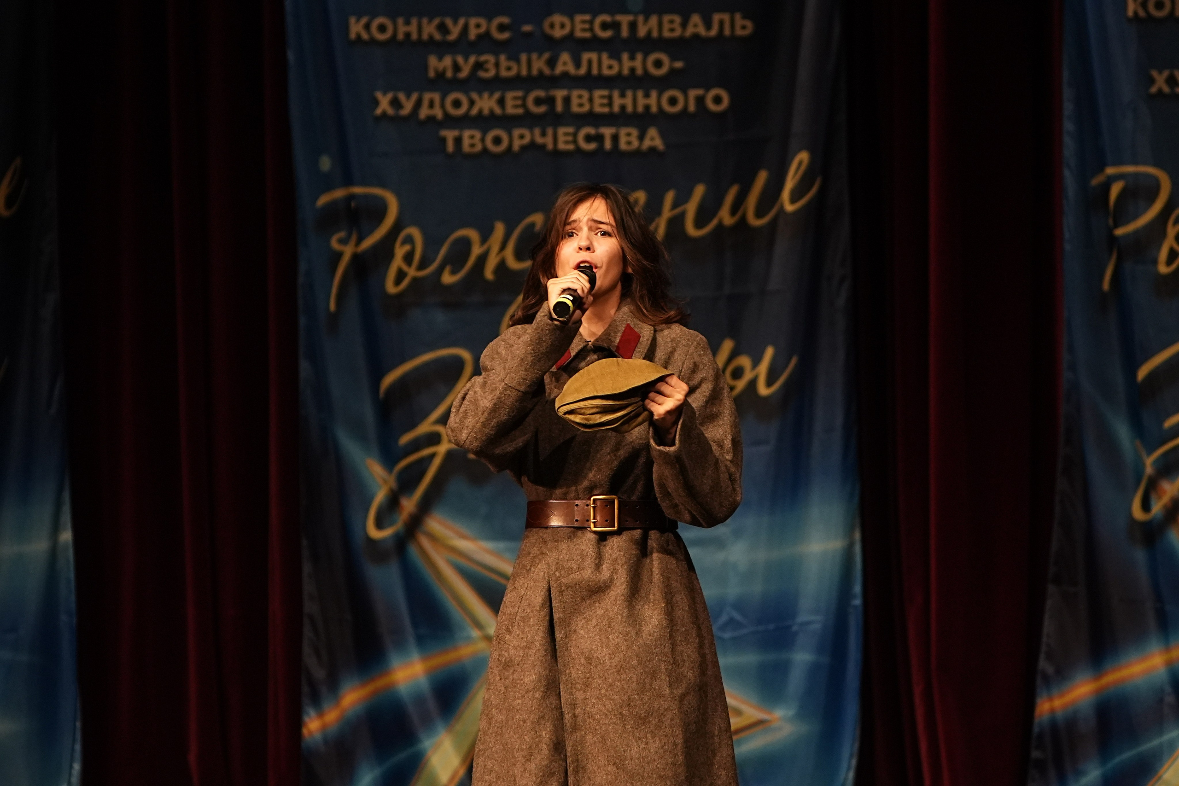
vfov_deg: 4.6
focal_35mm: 300
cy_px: 393
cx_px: 590
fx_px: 9825
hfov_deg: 6.9
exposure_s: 1/400
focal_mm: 200
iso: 2000
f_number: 3.2
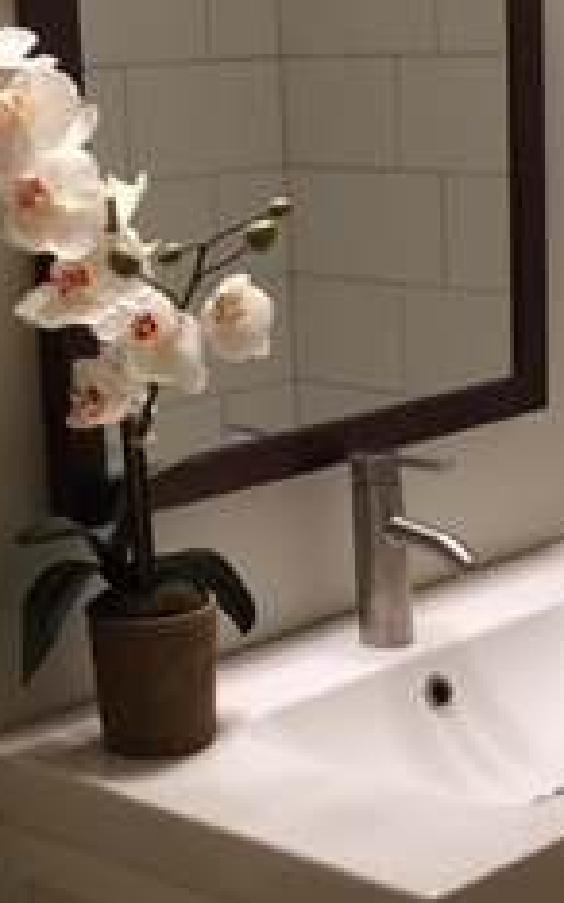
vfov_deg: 24.6
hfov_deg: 15.5
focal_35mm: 84
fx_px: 2068
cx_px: 282
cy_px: 424
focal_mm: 4.15
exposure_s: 1/30
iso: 100
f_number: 2.2
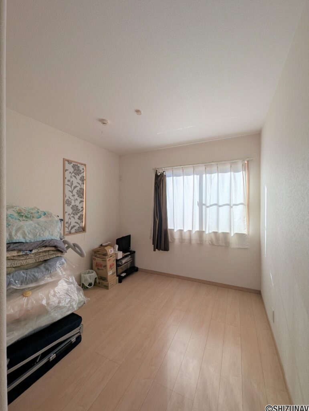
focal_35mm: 13
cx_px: 154
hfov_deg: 90.1
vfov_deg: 106.1
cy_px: 206
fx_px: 154
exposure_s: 1/589
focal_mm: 1.95
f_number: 2.2
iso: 45
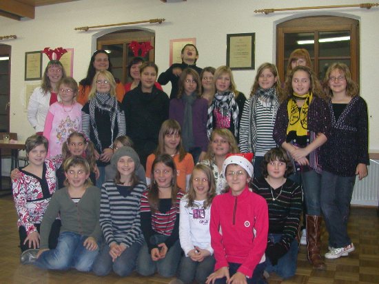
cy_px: 142
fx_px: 405
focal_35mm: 37
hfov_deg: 50.2
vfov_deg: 38.6
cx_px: 190
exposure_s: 1/59.9
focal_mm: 5.6
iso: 200
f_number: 2.7
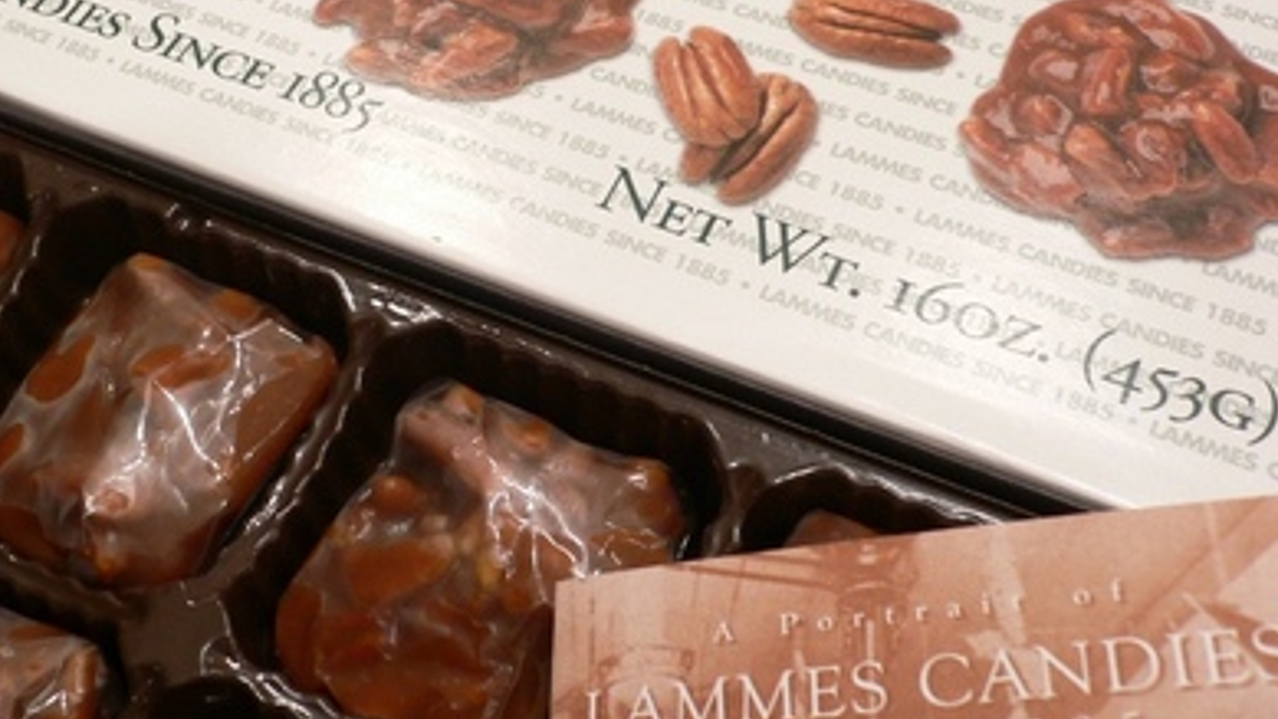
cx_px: 470
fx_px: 1661
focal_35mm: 49
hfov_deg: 41.7
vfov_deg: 24.2
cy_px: 199
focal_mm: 5.8
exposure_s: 1/10
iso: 100
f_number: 2.8
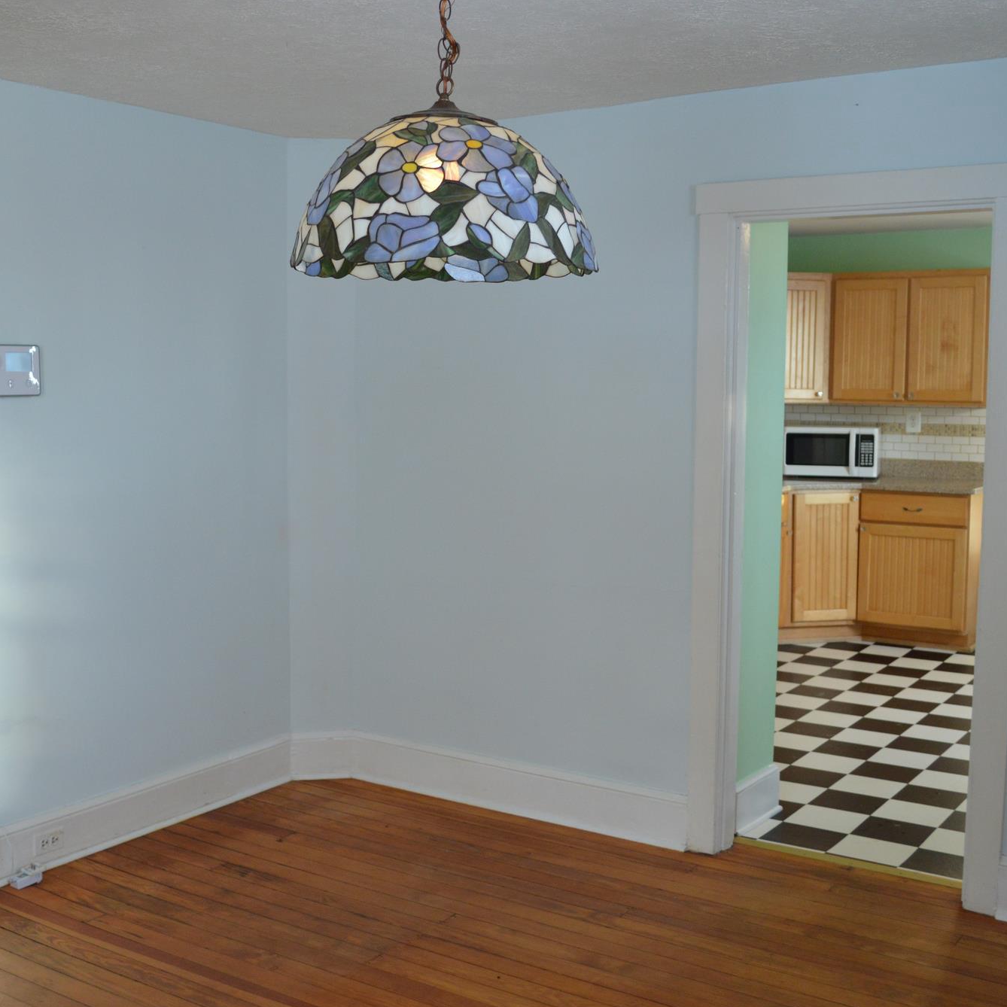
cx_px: 432
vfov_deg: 42.8
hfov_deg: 42.7
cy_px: 498
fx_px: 1284
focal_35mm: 39
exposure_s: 1/60
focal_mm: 20
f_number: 3.8
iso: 800
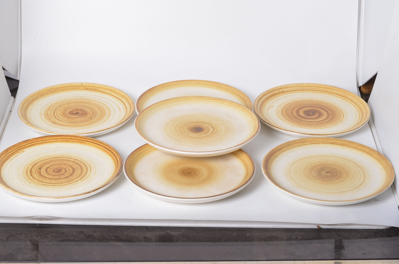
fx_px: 940
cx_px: 195
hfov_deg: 24.0
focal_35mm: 85
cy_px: 115
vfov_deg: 16.0
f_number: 11
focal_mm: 50
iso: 100
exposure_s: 1/125
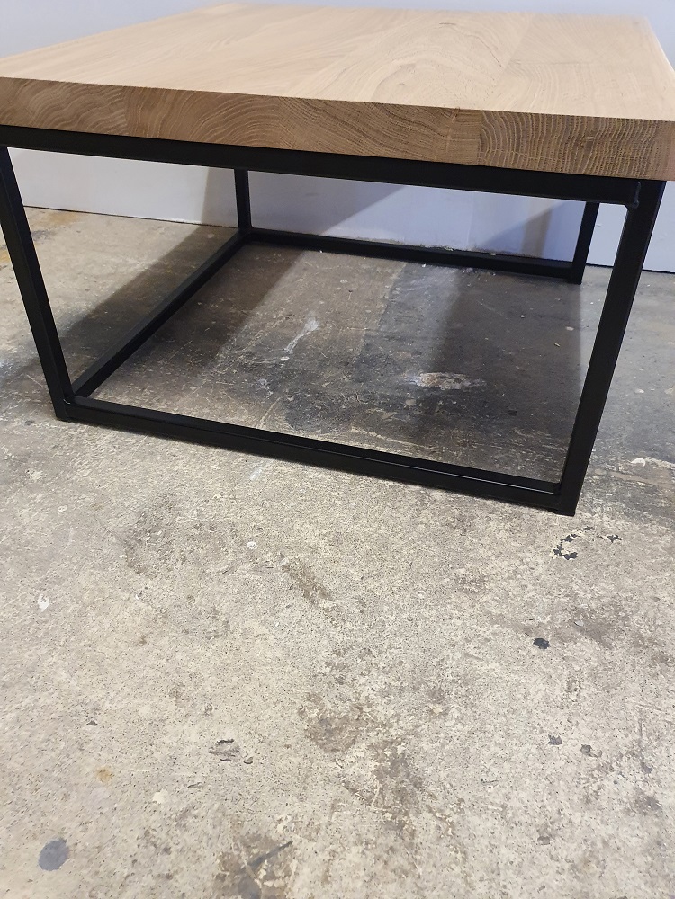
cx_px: 338
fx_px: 676
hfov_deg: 53.1
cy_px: 450
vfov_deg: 67.3
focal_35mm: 26
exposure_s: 1/50
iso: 400
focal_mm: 4.32
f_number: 1.5
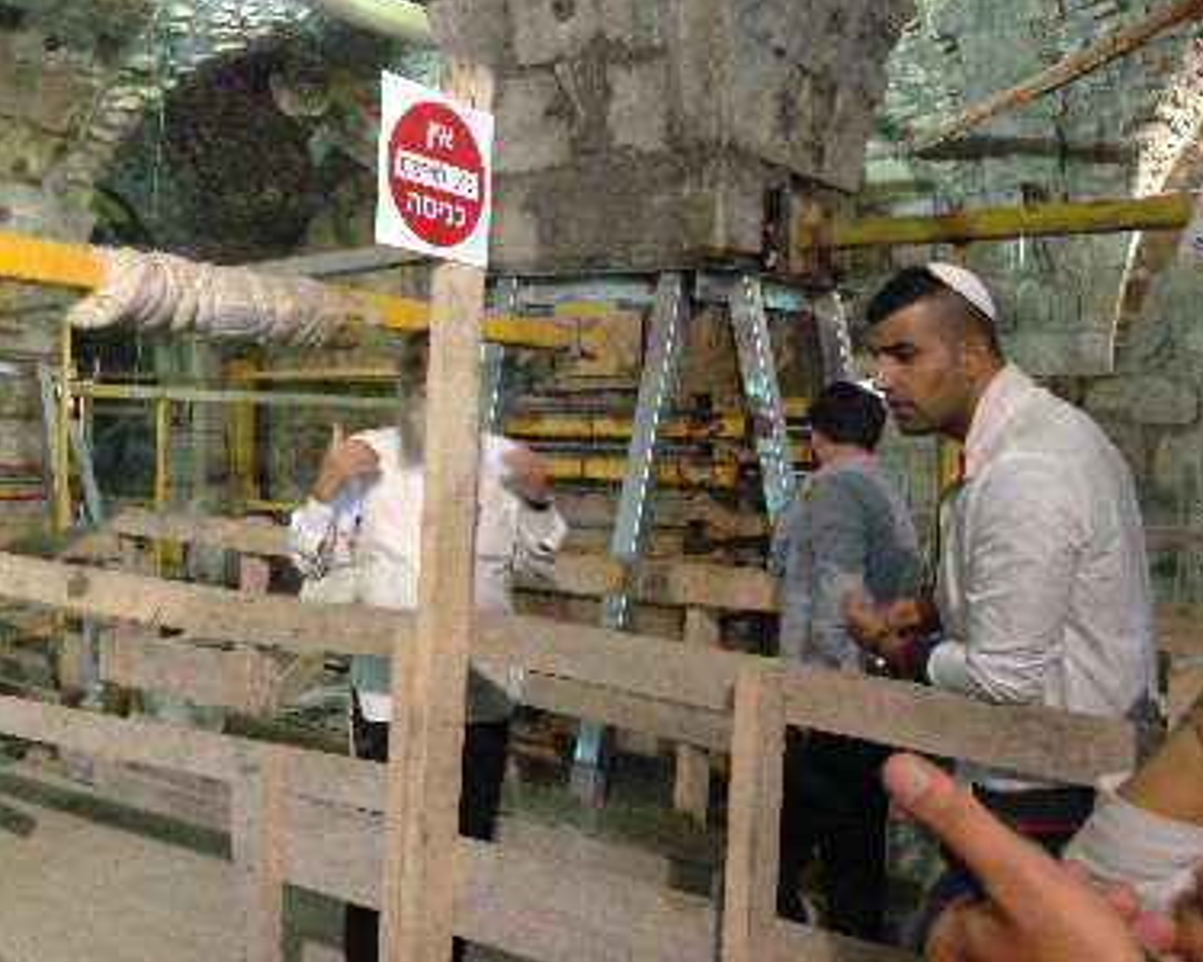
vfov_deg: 42.2
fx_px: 1246
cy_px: 478
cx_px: 645
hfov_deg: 51.5
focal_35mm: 35
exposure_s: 1/20
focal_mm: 4.13
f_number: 2.4
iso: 400
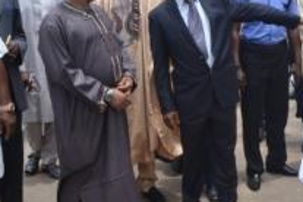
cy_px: 99
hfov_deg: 30.9
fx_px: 547
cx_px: 168
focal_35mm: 65
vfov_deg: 20.9
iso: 100
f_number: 7.1
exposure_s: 1/200
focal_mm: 20
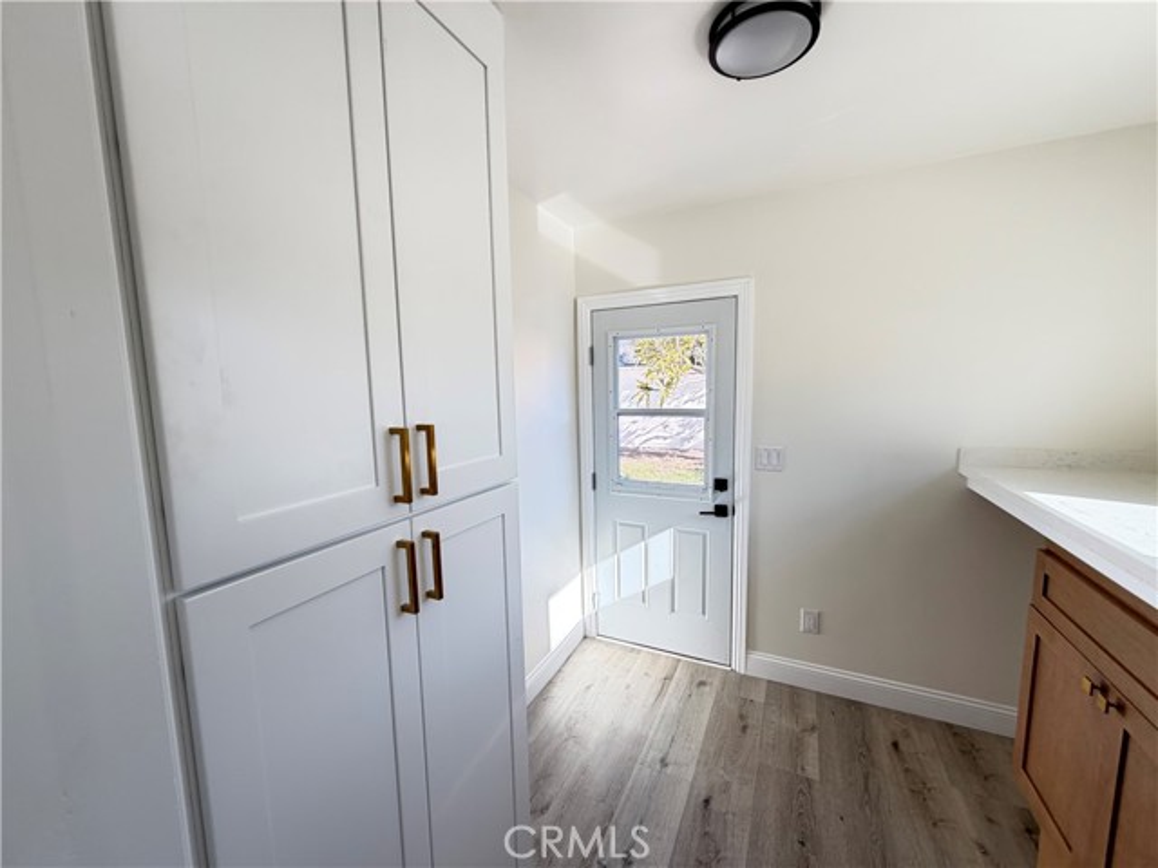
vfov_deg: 85.7
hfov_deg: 102.1
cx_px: 579
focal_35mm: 14
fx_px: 468
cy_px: 434
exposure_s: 1/121
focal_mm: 2.22
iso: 80
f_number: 2.2
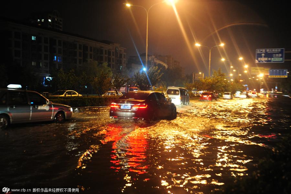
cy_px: 97
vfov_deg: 31.9
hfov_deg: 46.4
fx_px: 339
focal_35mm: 42
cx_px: 146
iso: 4000
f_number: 2.8
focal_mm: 42
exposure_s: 1/50
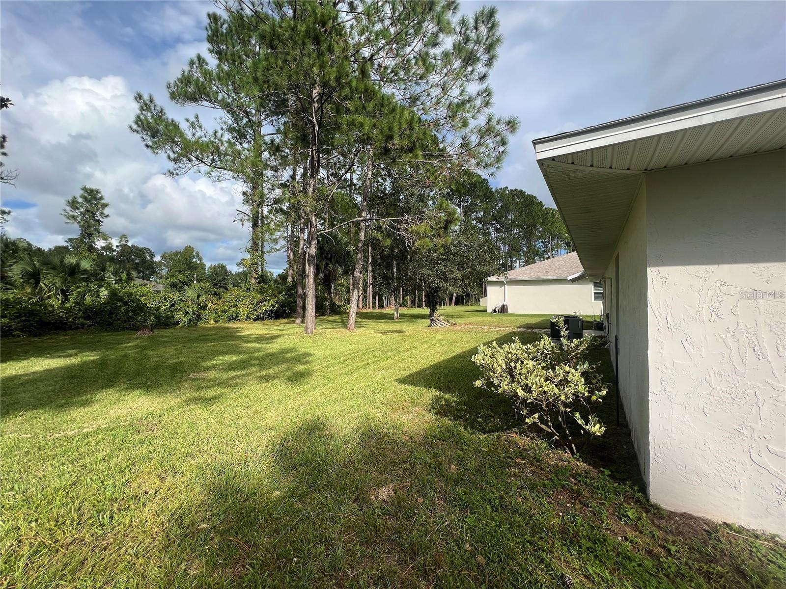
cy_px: 294
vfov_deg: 89.9
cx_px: 393
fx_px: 295
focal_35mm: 13
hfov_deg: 106.2
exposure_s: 1/1325
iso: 32
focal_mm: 1.57
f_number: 1.8
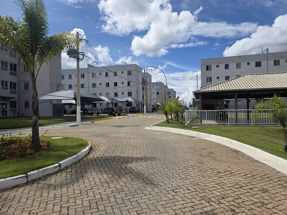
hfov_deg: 73.9
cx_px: 144
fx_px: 191
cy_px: 108
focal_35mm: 23
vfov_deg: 58.9
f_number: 1.7
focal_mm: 6.3
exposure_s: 1/7944
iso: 80
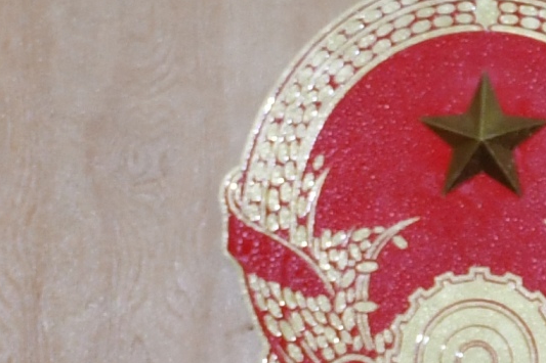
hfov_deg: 2.7
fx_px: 11644
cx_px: 348
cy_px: 876
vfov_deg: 1.8
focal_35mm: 768
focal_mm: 70
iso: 640
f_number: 5
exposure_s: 1/200
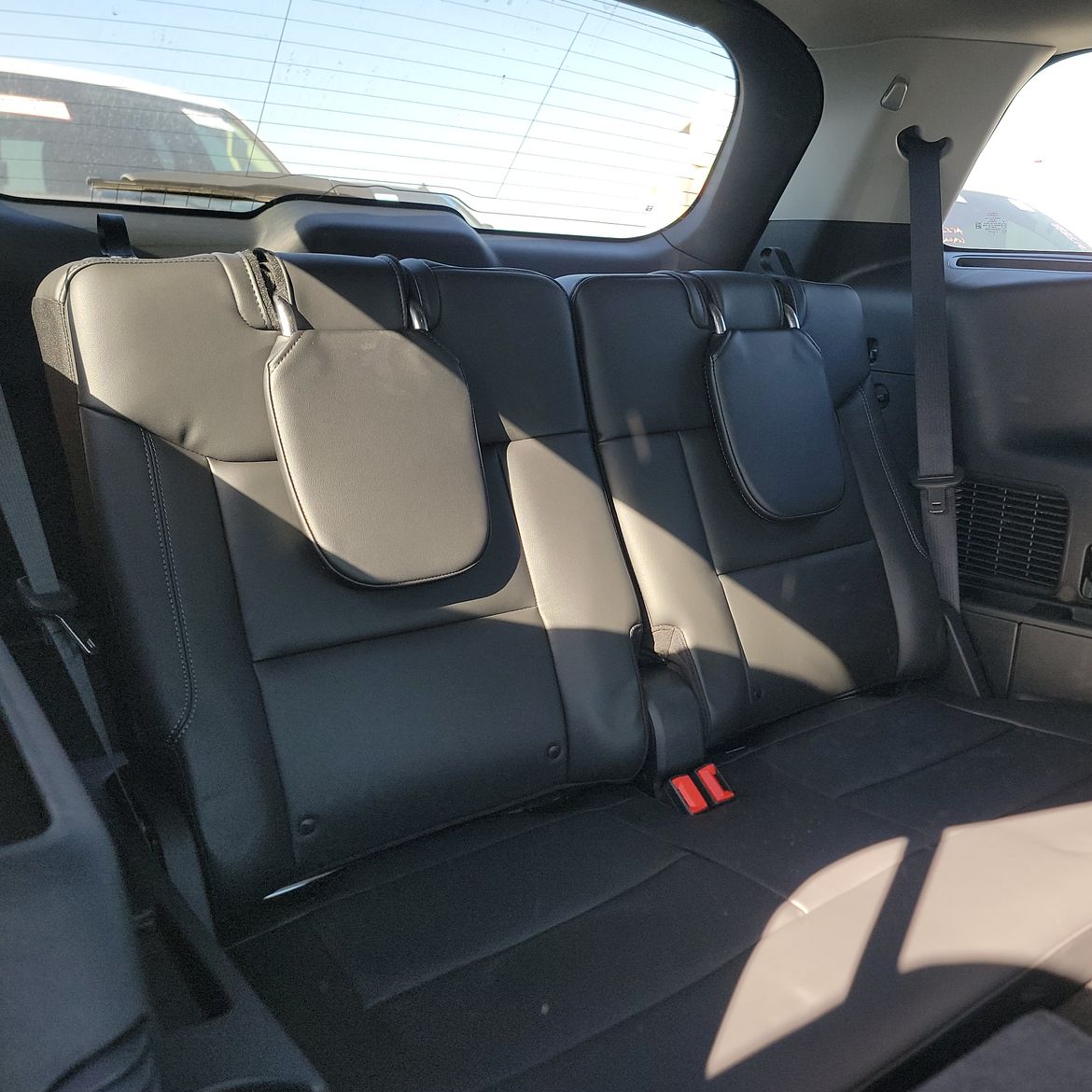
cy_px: 553
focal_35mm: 29
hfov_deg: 55.2
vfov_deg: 55.6
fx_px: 1035
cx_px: 657
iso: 103
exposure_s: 1/59
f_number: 1.8
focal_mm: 6.7
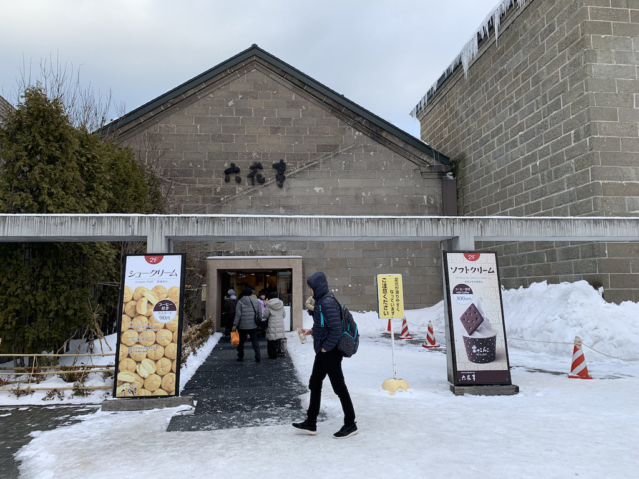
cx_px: 320
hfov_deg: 67.3
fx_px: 480
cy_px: 240
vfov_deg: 53.1
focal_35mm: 26
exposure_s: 1/408
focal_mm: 4.25
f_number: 1.8
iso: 25
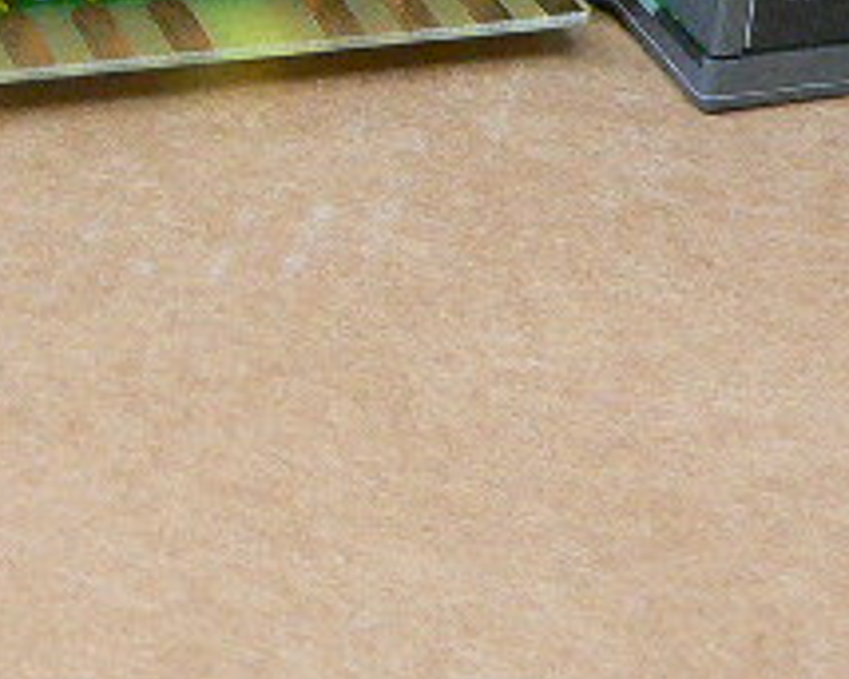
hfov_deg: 18.3
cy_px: -95
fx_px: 2562
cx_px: -32
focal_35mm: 102
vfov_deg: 14.7
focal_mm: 4.6
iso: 200
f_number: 2.8
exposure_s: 1/10
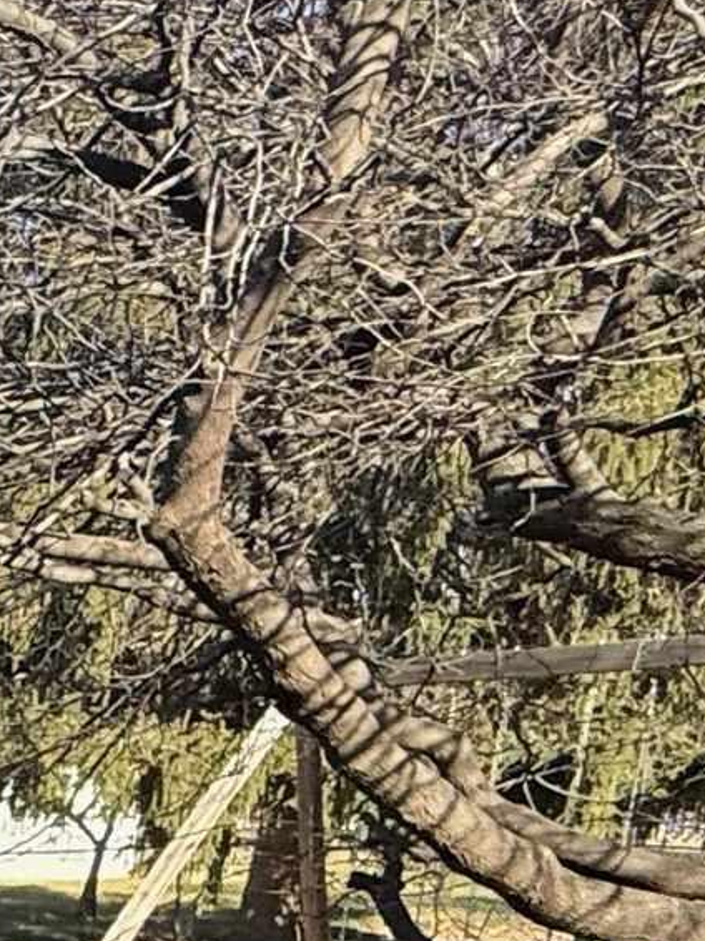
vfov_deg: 23.3
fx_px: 2065
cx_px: -1186
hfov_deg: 12.6
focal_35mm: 76
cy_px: 1149
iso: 50
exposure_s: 1/955
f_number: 2.2
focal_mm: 2.22
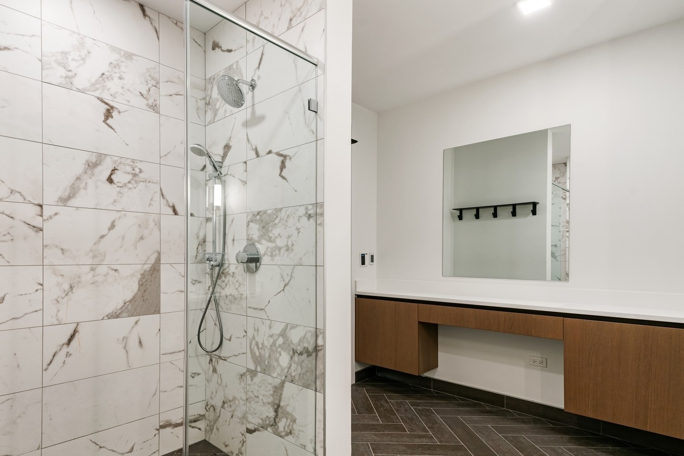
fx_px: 399
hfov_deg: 80.7
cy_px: 256
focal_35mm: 21
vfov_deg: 59.3
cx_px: 293
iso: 320
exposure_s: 1/6
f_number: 8
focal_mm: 17
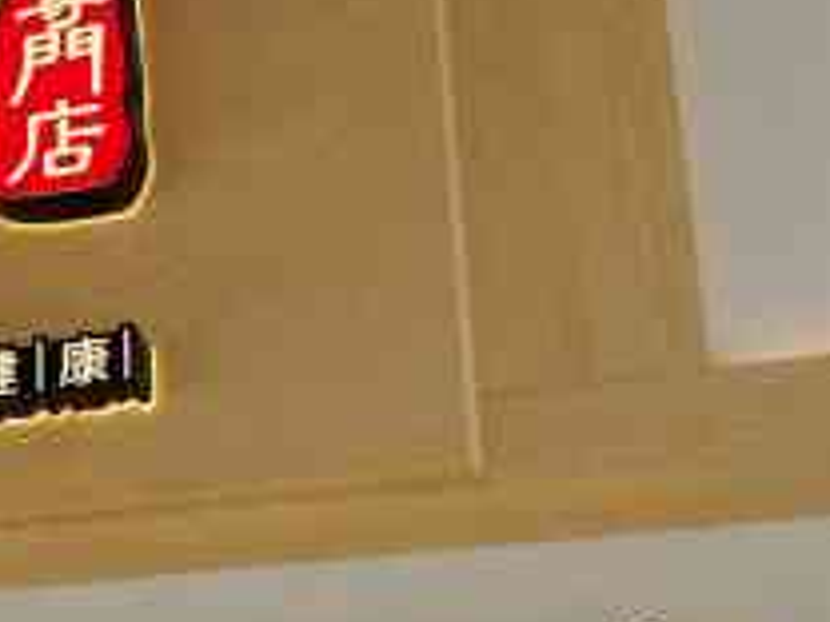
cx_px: -555
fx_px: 2182
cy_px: 313
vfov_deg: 16.2
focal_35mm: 91
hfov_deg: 18.1
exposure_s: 1/130
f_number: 2.2
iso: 50
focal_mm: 3.95
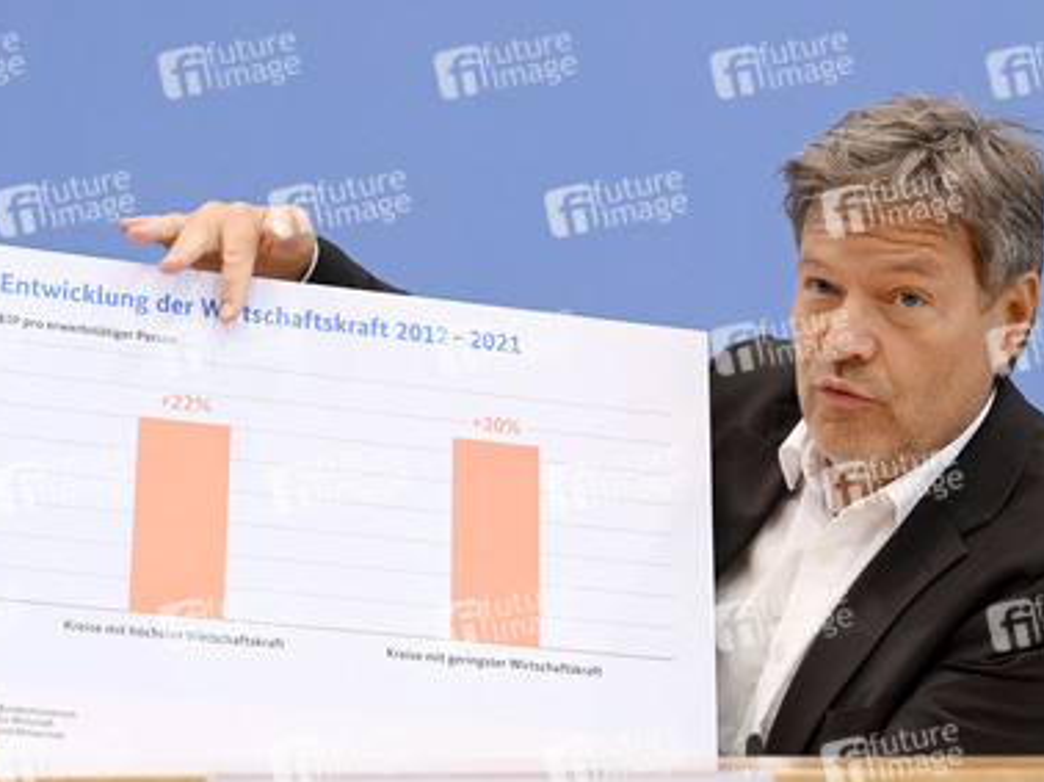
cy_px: 412
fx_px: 2592
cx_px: 543
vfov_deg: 17.1
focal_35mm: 86
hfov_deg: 22.8
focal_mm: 75
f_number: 5.6
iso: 3200
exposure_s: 1/500
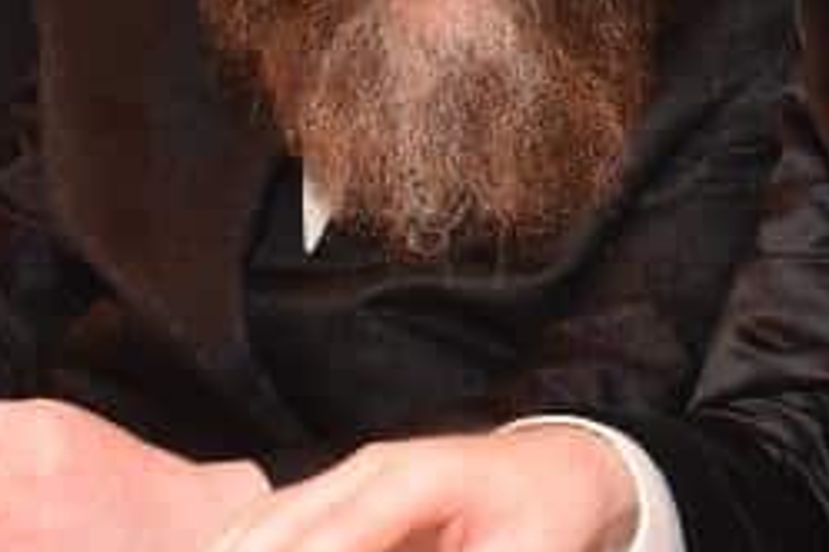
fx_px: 2556
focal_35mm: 111
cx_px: 942
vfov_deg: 12.1
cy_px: -91
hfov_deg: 17.7
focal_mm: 18
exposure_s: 1/125
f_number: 5.6
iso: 2000
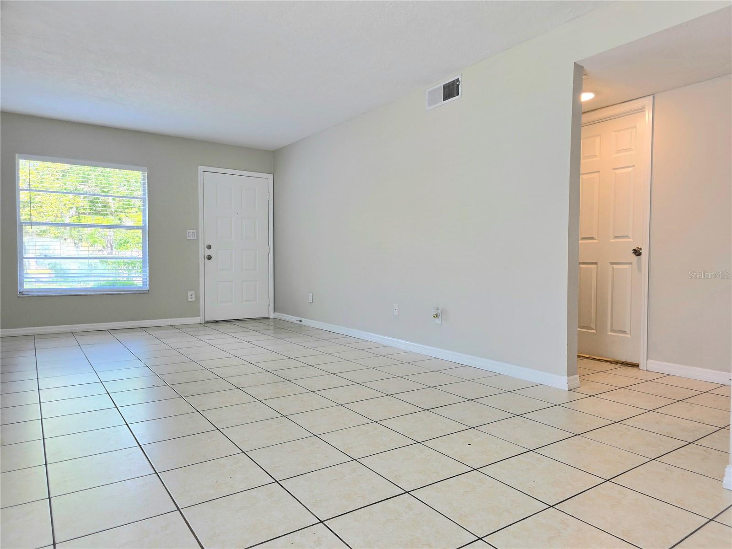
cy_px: 274
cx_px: 366
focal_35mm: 23
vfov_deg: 58.9
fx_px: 486
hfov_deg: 73.9
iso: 40
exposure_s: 1/120
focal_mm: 6.3
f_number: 1.7
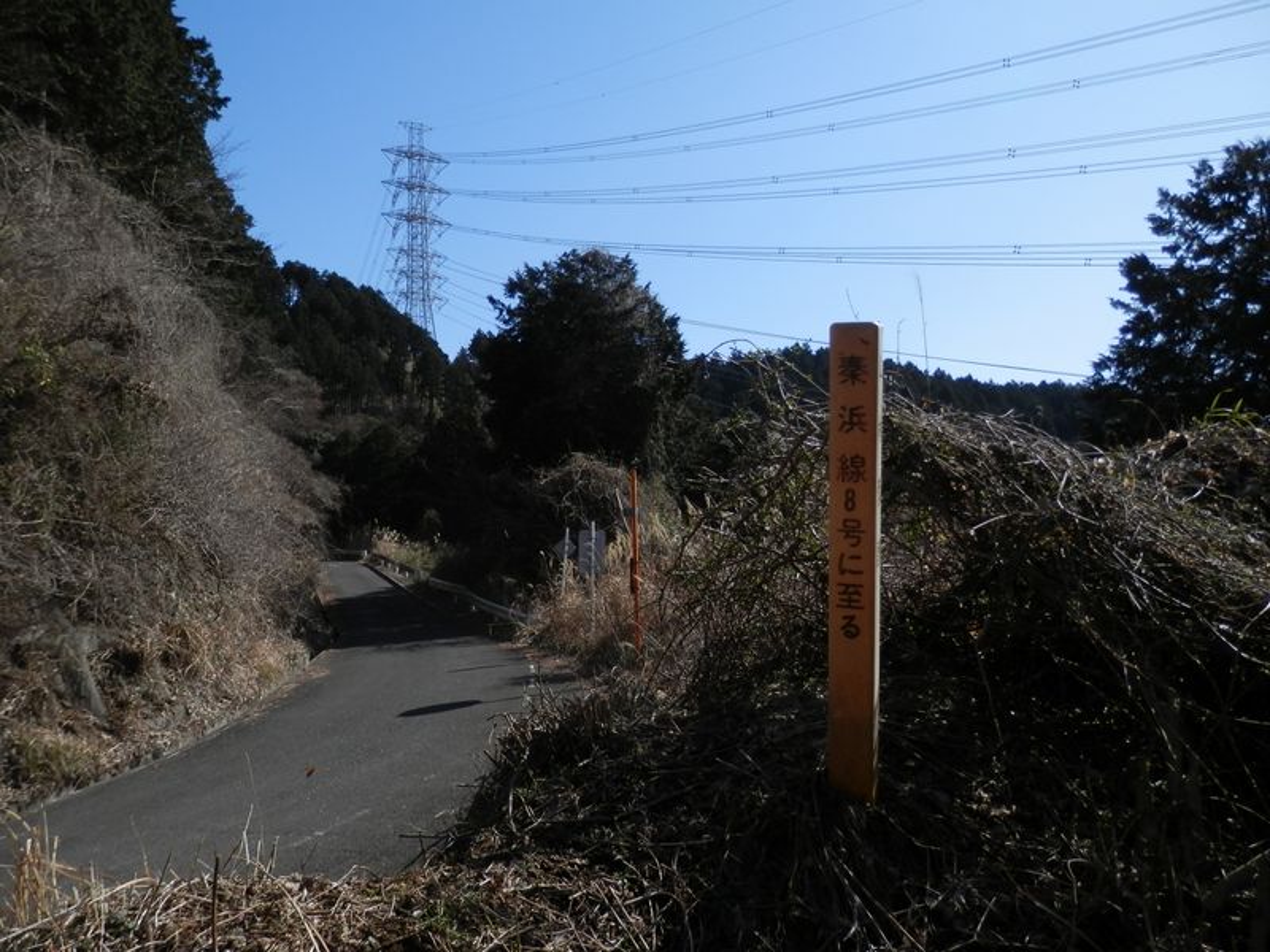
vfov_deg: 54.9
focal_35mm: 25
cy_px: 476
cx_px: 635
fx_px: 917
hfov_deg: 69.4
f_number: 8.7
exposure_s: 1/160
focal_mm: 4.5
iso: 80
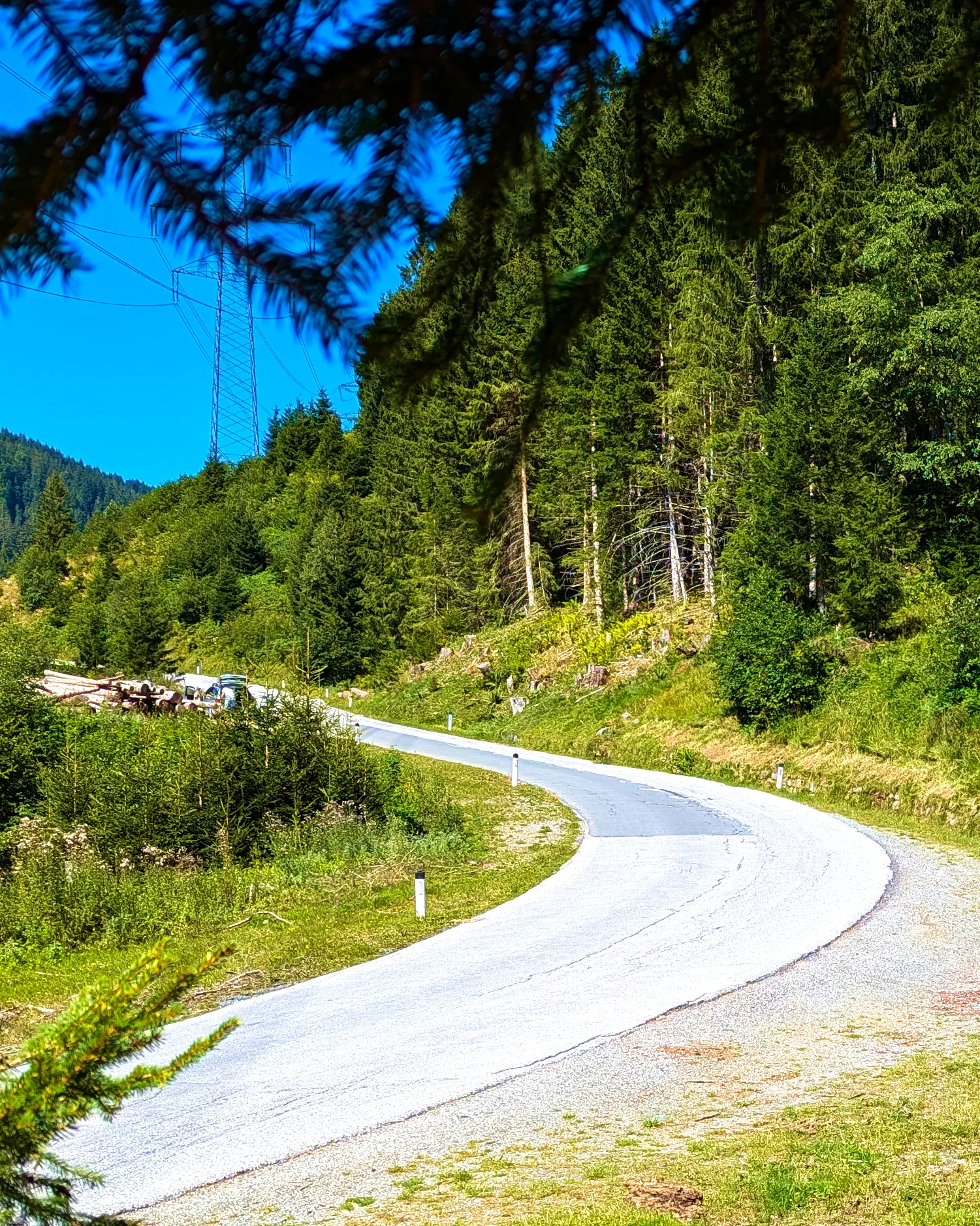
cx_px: 1027
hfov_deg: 27.6
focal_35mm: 51
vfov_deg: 35.6
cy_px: 967
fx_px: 1849
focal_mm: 6.81
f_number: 1.85
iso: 46
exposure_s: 1/1300
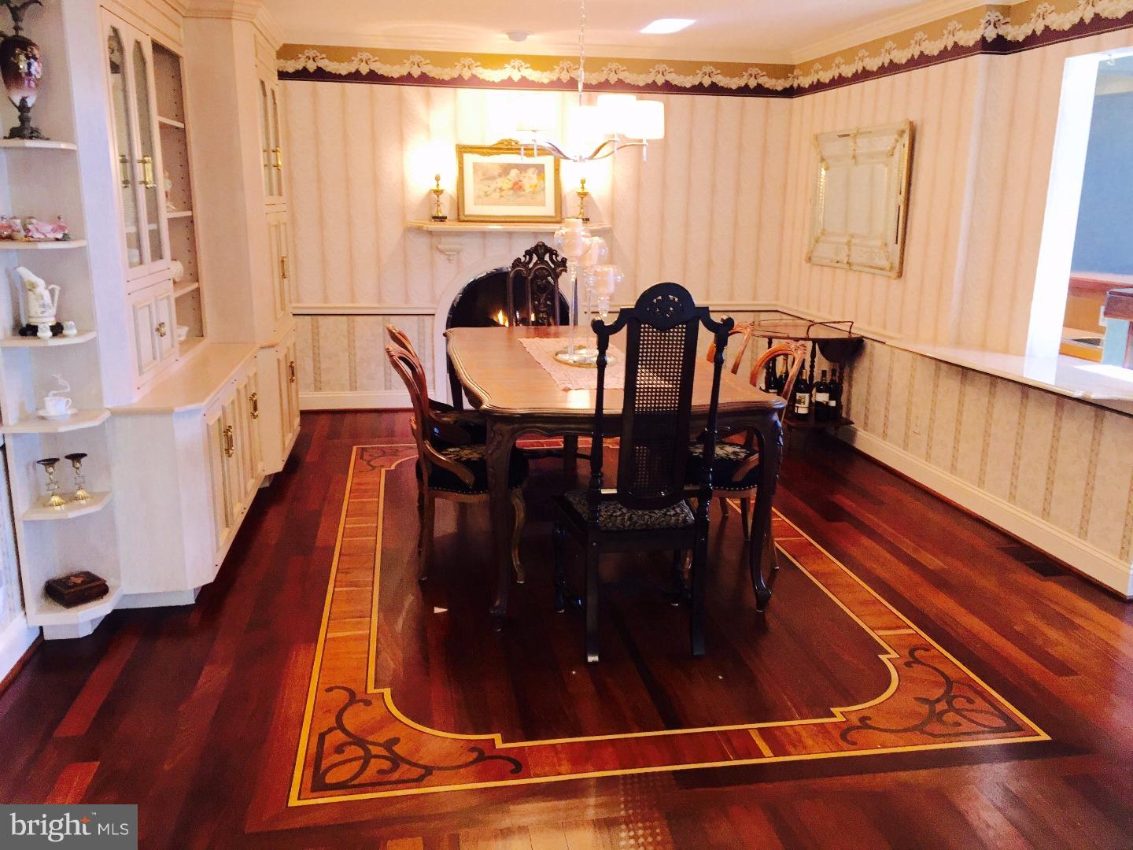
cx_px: 566
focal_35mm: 29
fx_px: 949
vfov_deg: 48.2
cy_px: 425
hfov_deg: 61.7
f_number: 2.2
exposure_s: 1/30
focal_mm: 4.15
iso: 64
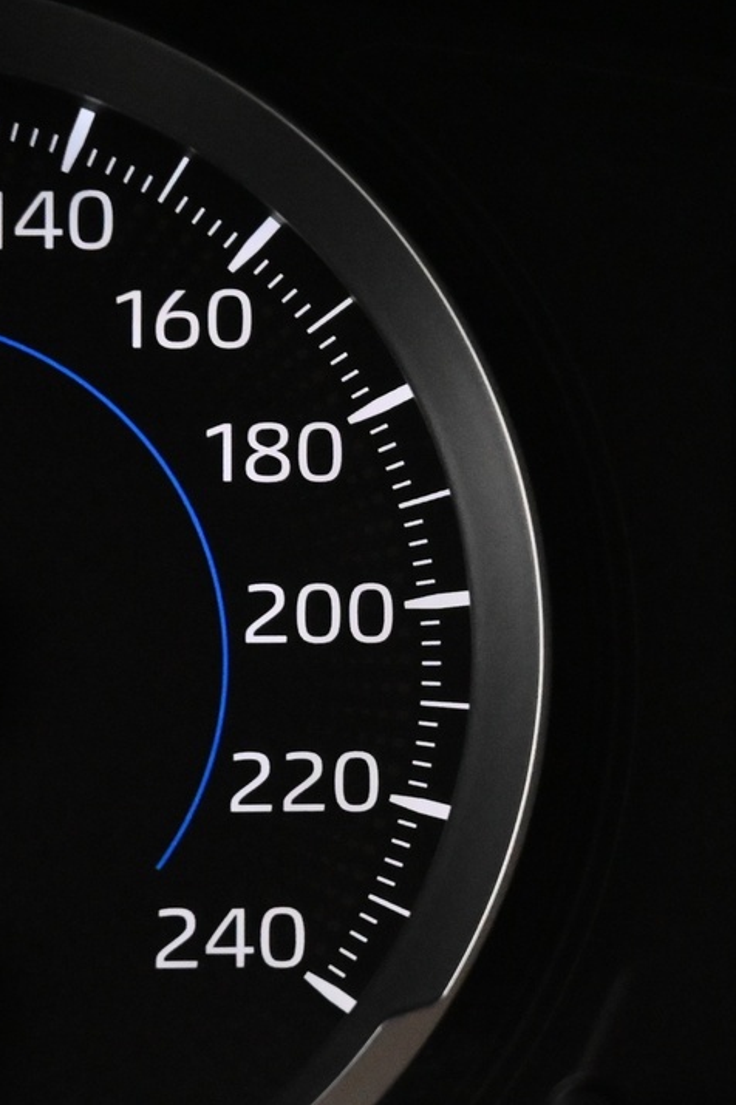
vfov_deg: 12.1
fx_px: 5218
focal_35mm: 170
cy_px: 631
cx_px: 943
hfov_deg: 8.0
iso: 6400
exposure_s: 1/60
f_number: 6.3
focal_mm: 50
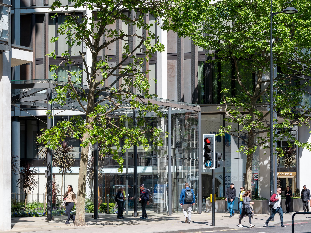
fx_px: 746
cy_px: 118
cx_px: 162
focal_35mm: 83
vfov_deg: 17.8
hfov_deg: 23.6
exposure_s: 1/90
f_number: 11
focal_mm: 100
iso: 200
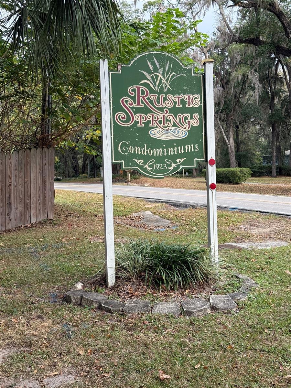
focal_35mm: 48
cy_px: 194
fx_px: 538
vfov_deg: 39.7
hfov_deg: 30.3
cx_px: 146
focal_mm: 6.76
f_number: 1.78
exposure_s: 1/802
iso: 80
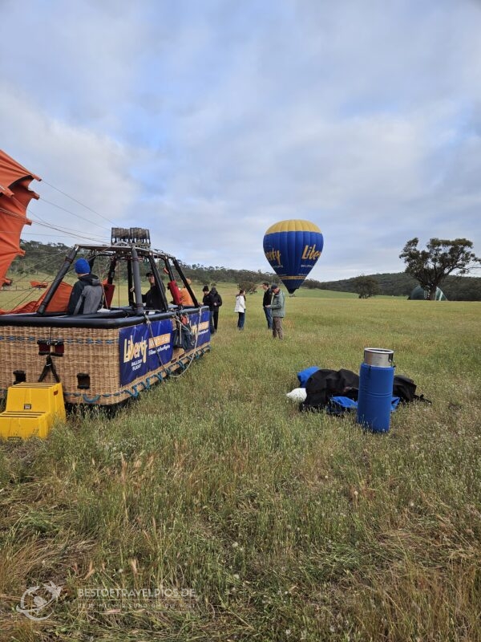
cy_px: 321
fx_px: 426
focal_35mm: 23
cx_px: 240
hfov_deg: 58.9
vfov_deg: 73.9
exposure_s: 1/569
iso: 32
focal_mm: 5.4
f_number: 1.8
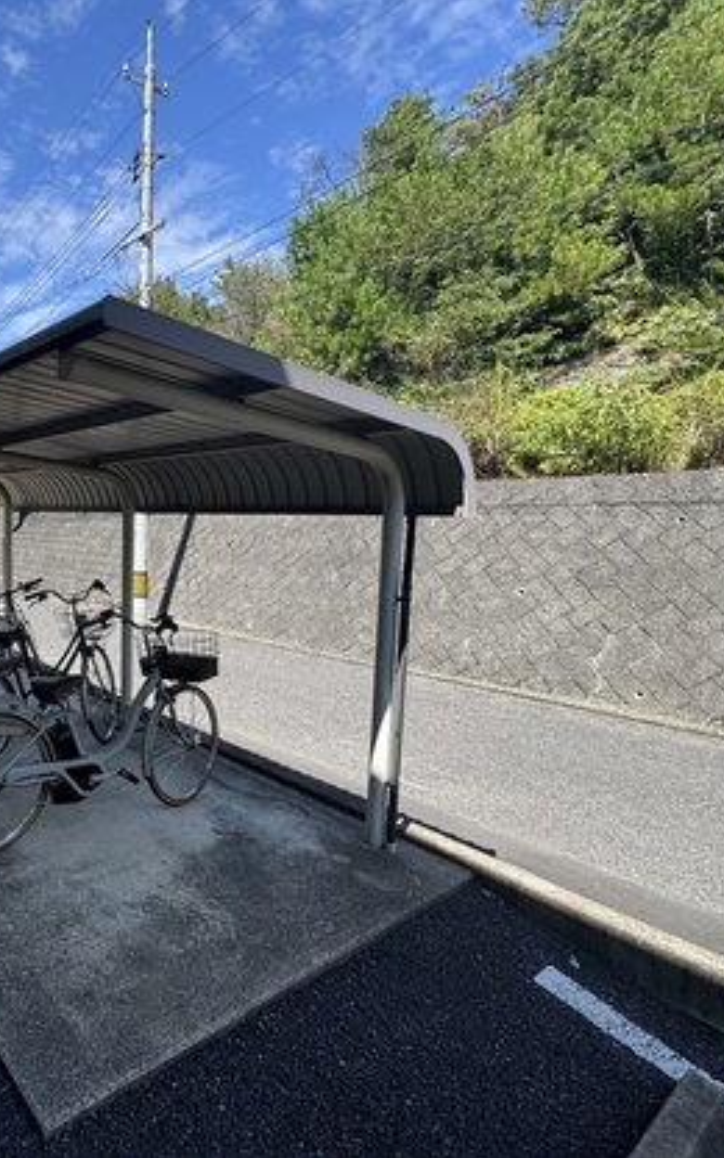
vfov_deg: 85.1
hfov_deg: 54.3
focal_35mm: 20
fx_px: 631
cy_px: 579
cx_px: 114
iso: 40
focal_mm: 2.22
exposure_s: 1/687
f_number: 2.2
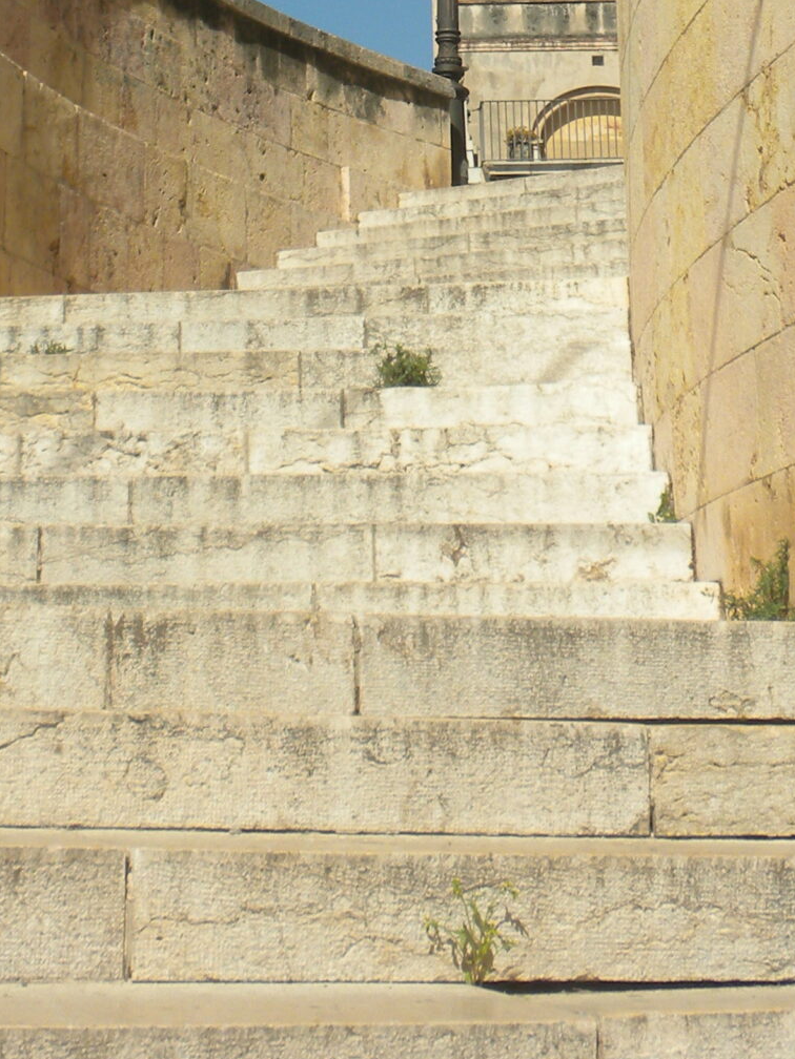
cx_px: 284
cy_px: -194
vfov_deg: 19.7
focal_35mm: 94
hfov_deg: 15.7
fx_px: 2878
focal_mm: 6.6
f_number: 10
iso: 64
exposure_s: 1/157
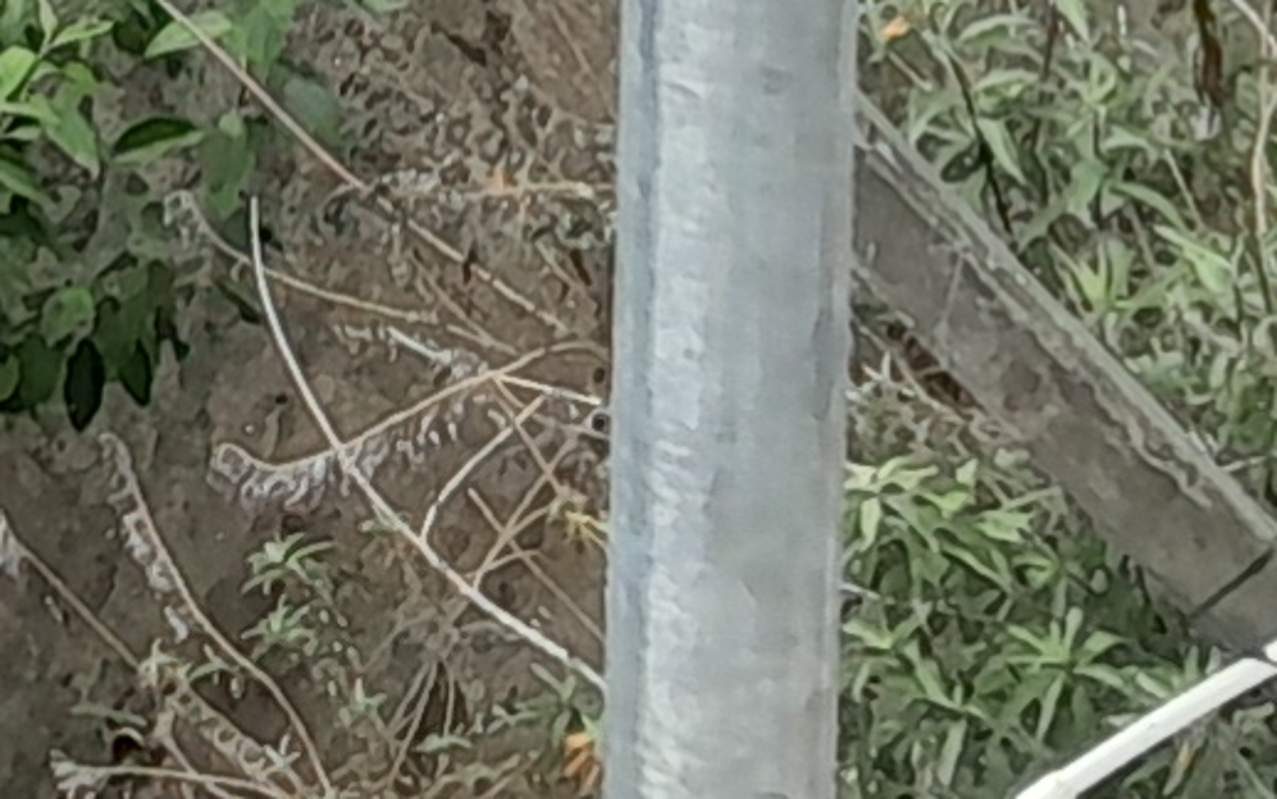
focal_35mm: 217
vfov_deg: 5.4
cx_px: -1326
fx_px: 7554
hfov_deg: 9.1
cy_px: -2340
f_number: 1.8
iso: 40
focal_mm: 3.98
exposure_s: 1/321
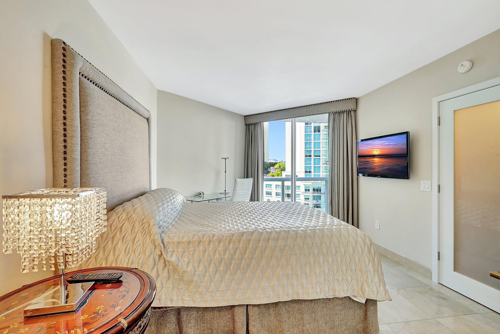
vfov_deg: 72.1
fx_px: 229
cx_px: 250
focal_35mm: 16
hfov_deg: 95.0
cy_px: 167
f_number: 13
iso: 640
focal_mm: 16.5
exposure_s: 1/20
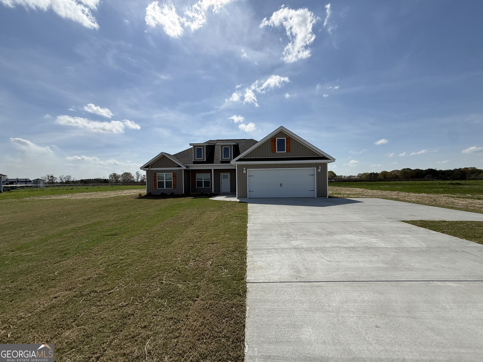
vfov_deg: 85.7
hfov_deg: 102.1
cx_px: 242
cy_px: 181
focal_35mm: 14
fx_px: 195
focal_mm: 2.22
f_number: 2.2
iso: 50
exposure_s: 1/4149
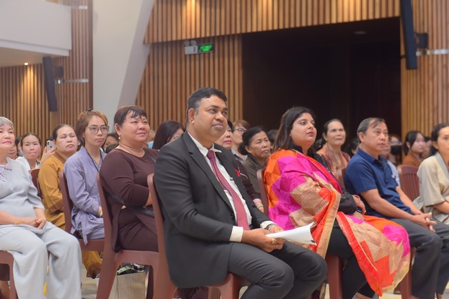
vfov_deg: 19.4
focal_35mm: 70
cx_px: 224
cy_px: 150
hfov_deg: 28.9
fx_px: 873
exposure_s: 1/125
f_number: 4
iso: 1250
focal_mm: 70
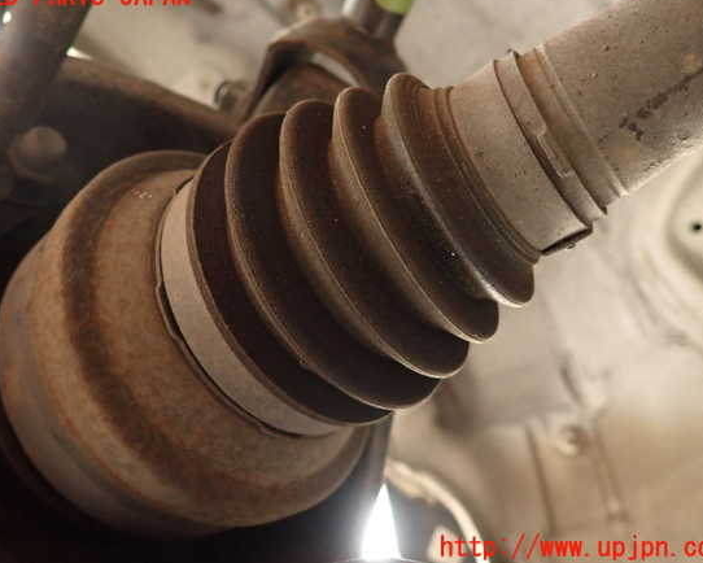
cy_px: 272
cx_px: 344
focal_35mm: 27
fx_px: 562
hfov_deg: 64.0
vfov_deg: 53.2
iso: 500
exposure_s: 1/30
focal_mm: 4.5
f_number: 2
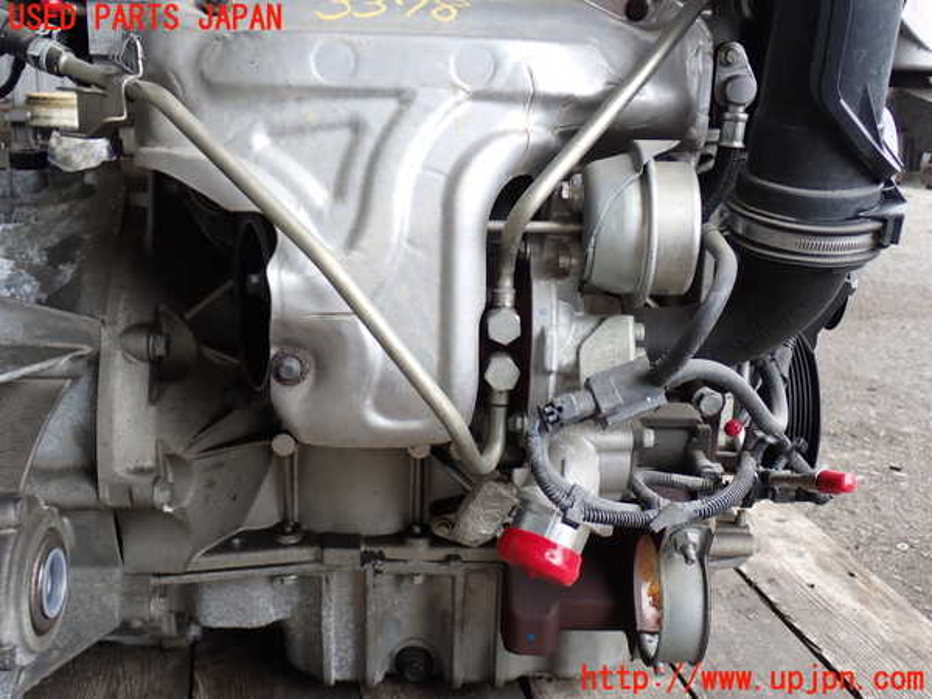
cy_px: 350
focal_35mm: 41
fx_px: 1104
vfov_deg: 35.1
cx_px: 466
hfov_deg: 45.8
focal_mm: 7.31
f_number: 2.8
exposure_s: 1/80
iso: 160
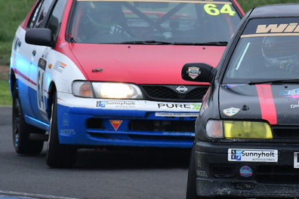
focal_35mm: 1517
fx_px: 12599
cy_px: 66
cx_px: 185
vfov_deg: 0.9
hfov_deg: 1.4
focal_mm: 500
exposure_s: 1/640
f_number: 10
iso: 2000
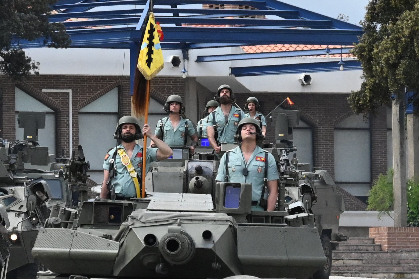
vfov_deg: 3.1
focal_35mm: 439
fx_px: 5106
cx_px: 83
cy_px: 164
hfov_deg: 4.7
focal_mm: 130
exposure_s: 1/8000
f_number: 6.3
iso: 3200
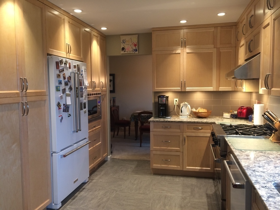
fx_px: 235
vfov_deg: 48.2
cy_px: 105
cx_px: 140
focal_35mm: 29
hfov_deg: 61.7
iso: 100
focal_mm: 4.15
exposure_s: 1/30
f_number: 2.2
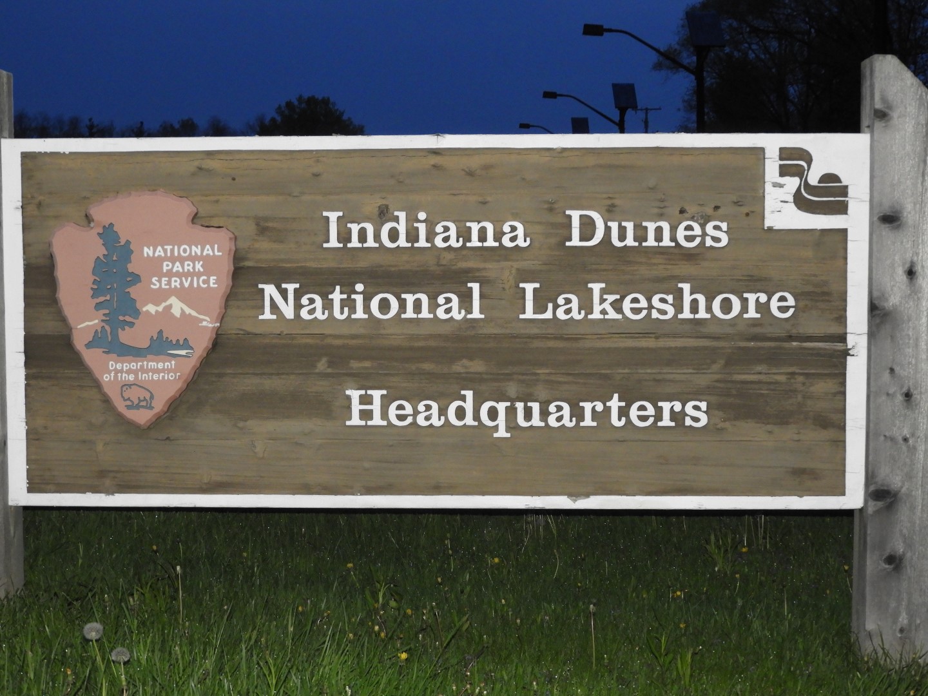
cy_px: 348
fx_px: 1743
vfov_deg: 22.6
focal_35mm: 65
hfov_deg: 29.8
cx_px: 464
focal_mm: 11.6
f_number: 4.2
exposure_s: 1/30
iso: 500
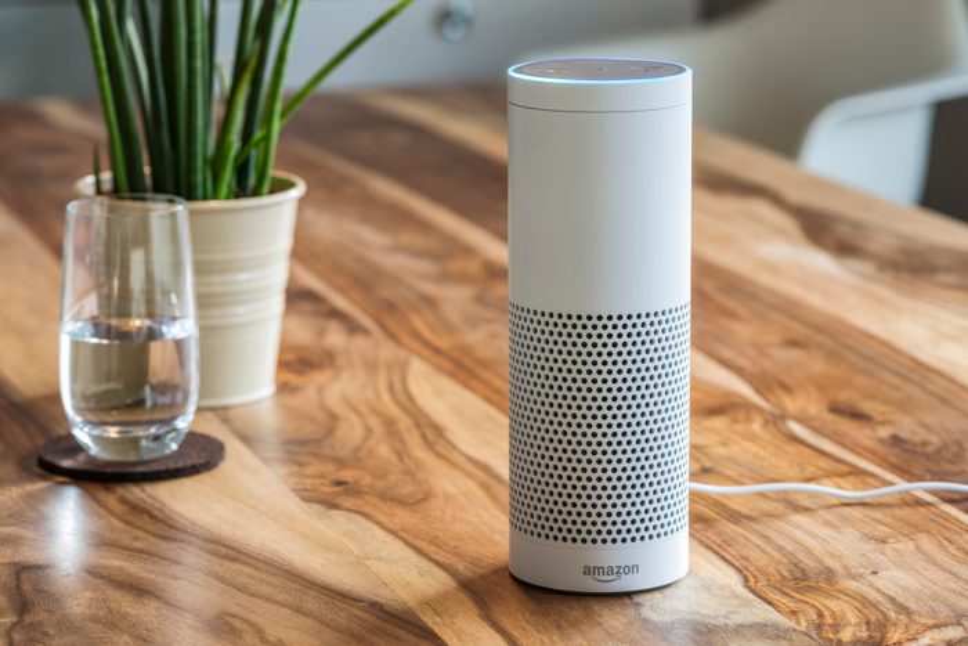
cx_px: 484
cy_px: 323
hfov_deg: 19.5
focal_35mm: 105
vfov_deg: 13.0
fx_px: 2824
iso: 50
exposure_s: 1/2.5
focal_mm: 105
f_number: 8
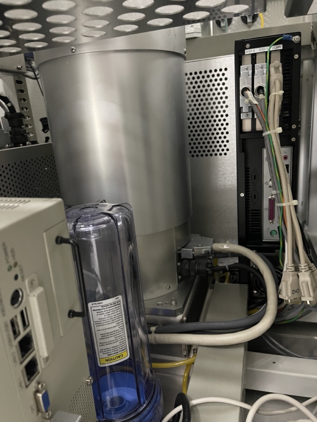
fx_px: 305
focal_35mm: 25
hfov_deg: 54.9
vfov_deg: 69.4
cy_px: 211
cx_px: 158
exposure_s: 1/30
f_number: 1.6
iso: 800
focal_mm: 5.1
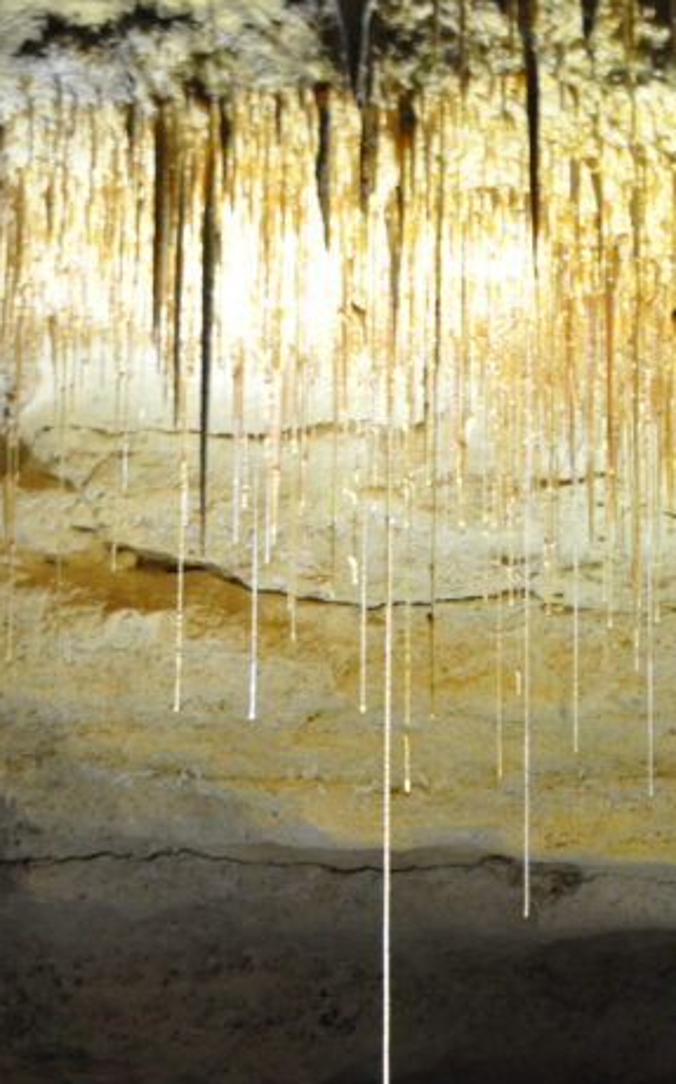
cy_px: 686
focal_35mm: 68
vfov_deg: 30.1
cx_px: 846
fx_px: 2007
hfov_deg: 18.0
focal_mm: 20
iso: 1600
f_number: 3.8
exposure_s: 1/4
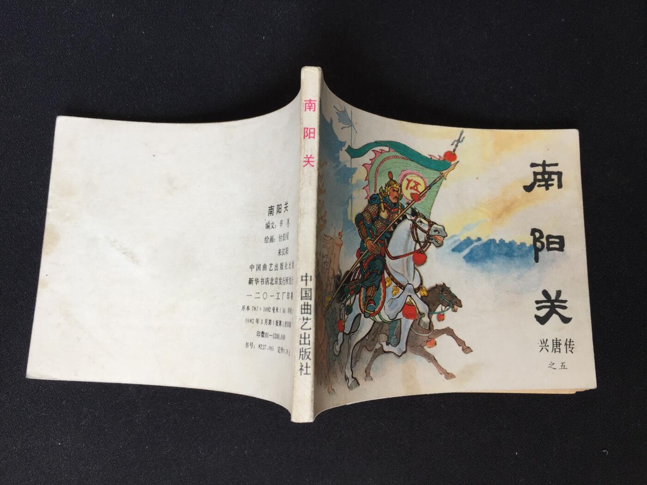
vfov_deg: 48.2
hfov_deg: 61.7
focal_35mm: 29
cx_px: 324
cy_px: 242
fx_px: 542
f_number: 2.2
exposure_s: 1/50
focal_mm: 4.15
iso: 32
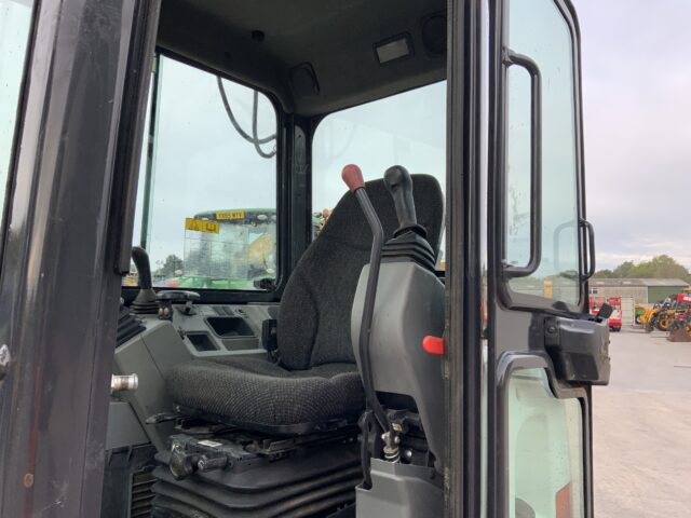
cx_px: 346
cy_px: 259
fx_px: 579
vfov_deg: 48.2
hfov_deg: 61.7
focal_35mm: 29
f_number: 1.8
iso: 16
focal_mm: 3
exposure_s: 1/327
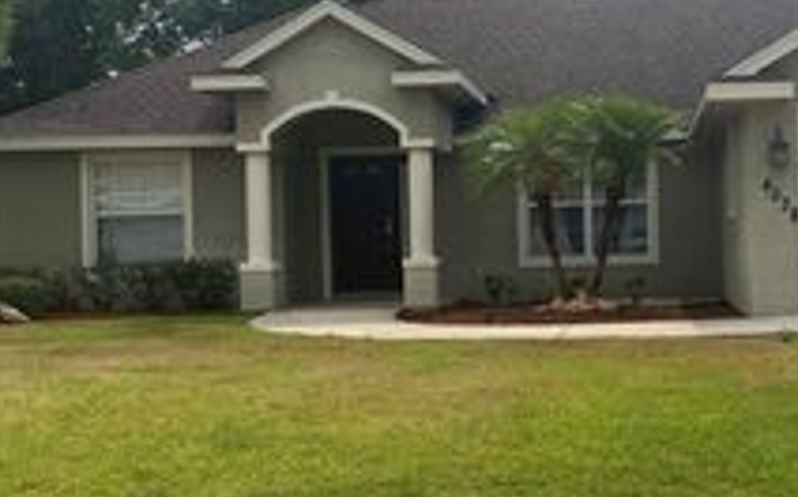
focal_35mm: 65
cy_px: 250
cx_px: 580
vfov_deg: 20.0
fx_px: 1412
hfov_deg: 31.1
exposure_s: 1/5495
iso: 32
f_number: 1.8
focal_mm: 4.25
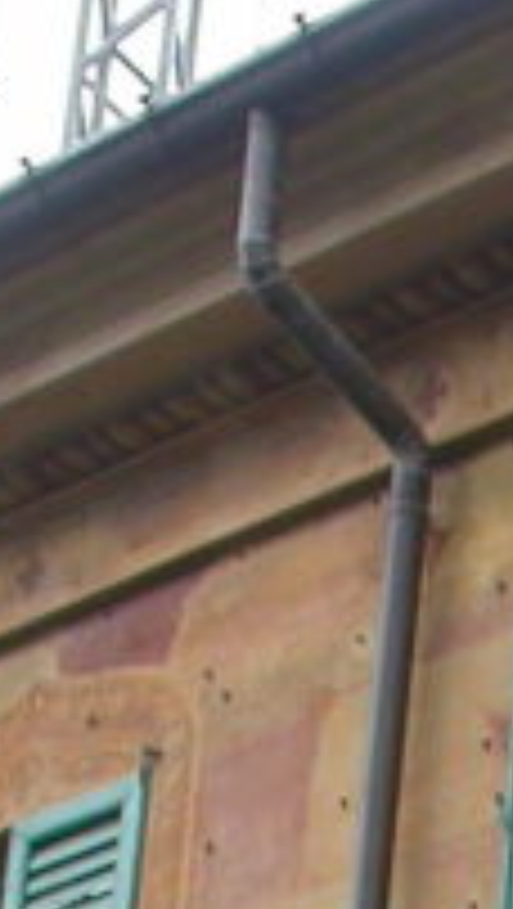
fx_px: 5066
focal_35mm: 210
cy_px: 1440
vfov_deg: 9.9
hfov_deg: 5.6
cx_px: 1161
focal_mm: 7.85
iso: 100
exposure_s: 1/129
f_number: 4.2
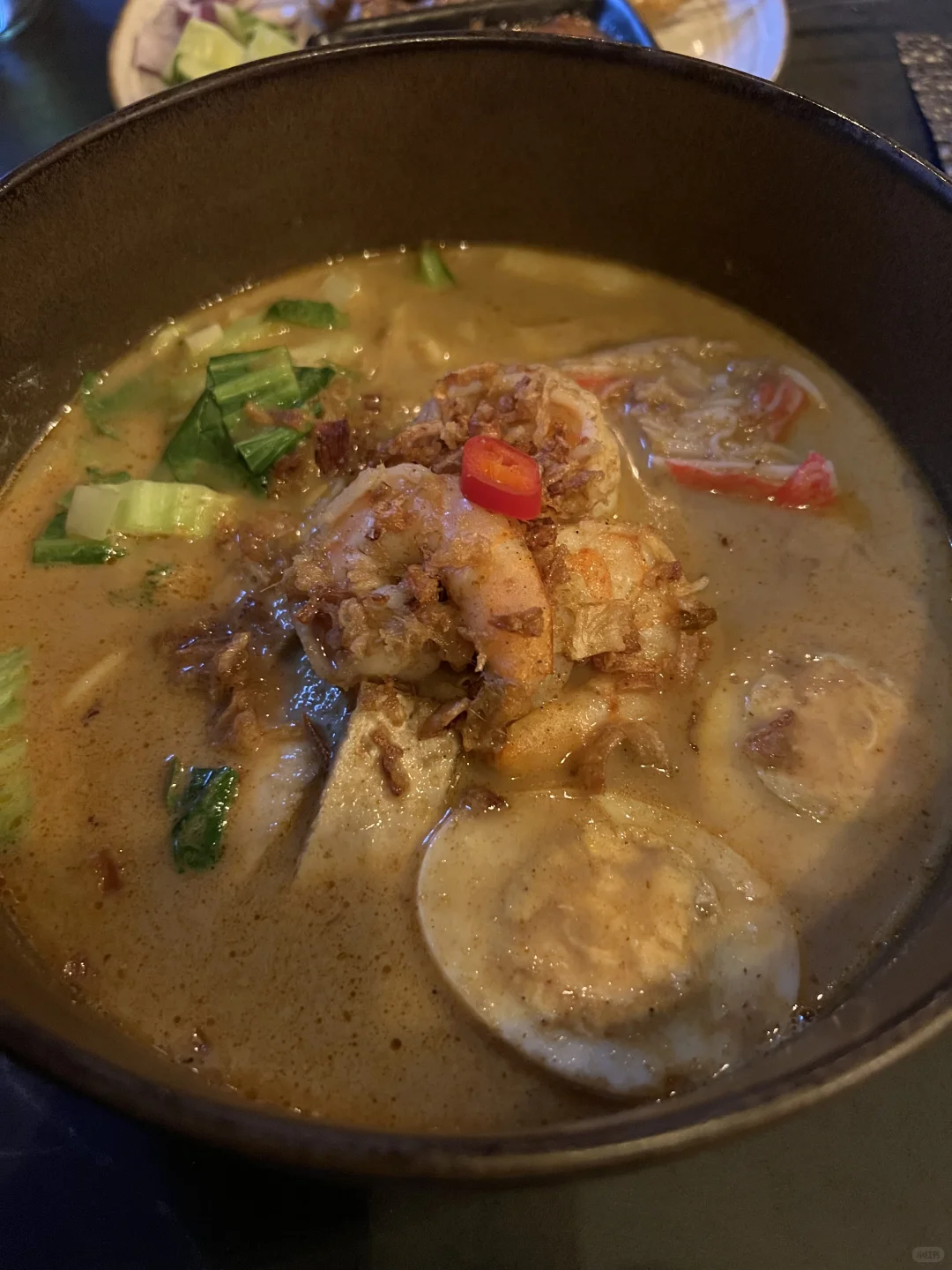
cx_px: 476
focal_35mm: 26
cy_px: 635
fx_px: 953
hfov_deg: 53.1
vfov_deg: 67.3
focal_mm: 5.7
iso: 640
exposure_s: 1/40
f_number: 1.5
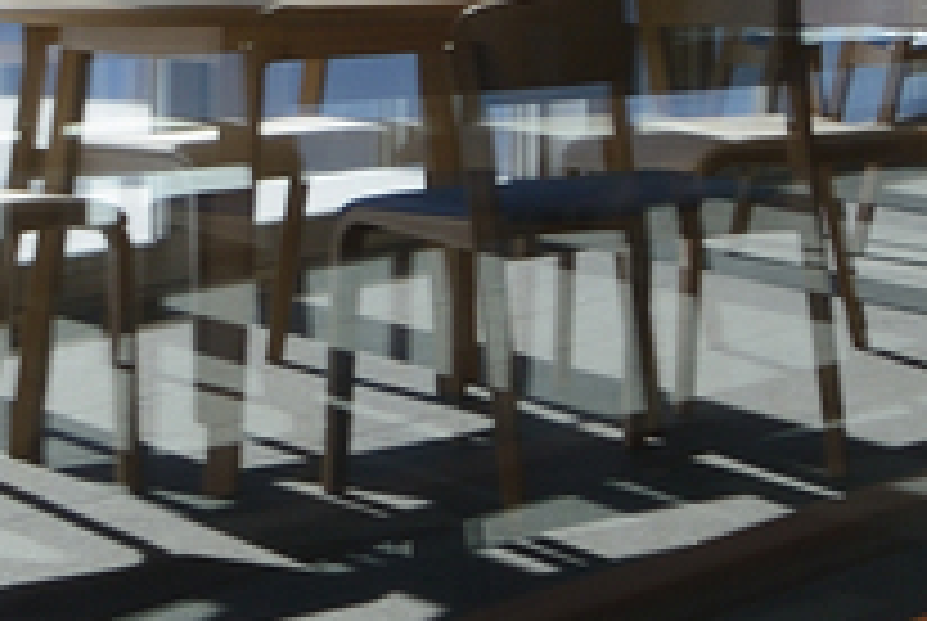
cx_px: 3168
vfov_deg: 9.7
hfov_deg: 9.5
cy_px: -274
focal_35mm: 138
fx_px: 3559
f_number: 11
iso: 100
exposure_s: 1/25
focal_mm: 19
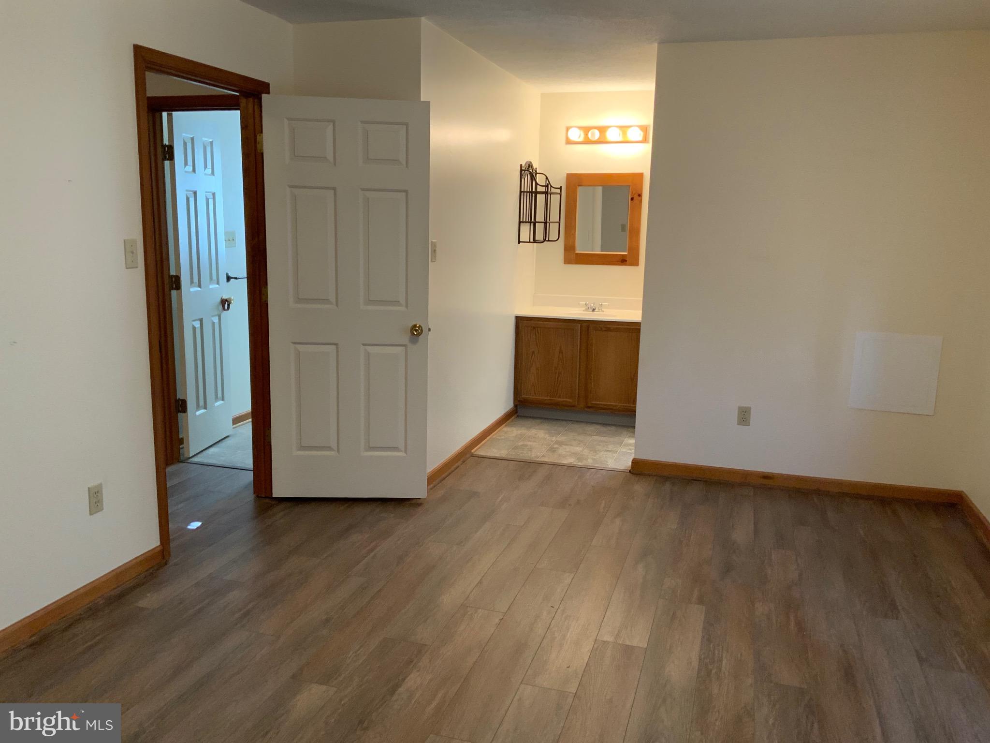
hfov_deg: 61.7
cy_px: 372
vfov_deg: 48.2
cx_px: 495
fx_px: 829
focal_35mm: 29
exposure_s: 1/60
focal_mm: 3
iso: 160
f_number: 1.8
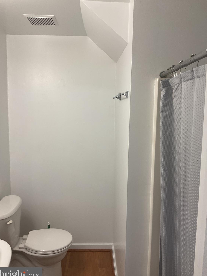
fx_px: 239
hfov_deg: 46.8
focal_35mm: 30
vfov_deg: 60.0
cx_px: 103
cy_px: 140
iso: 50
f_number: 1.8
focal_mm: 3
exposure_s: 1/120
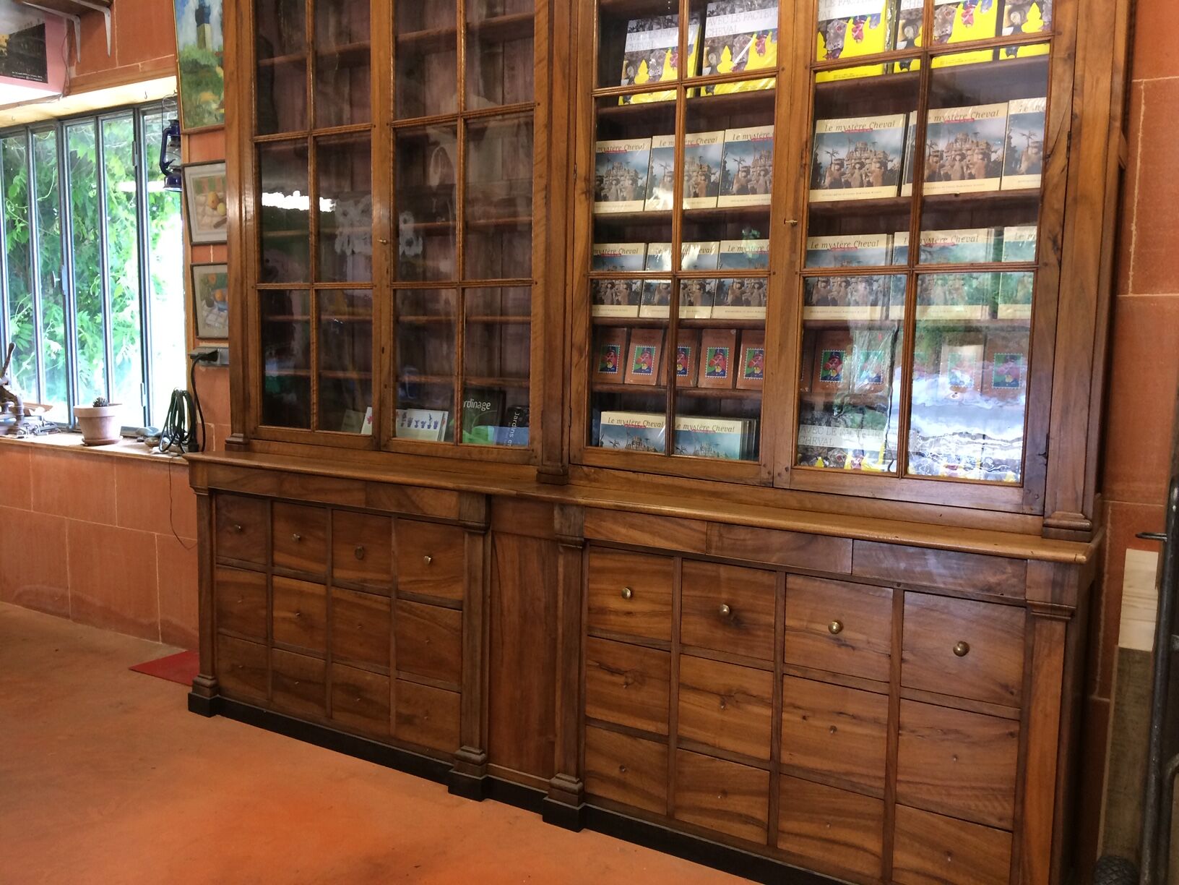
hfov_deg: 61.7
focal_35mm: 29
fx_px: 988
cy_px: 442
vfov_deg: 48.2
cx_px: 590
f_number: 2.2
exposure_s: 1/33
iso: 64
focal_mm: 4.15
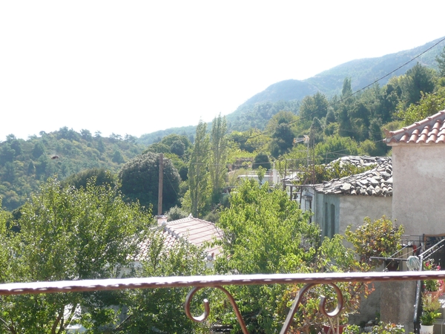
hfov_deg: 27.8
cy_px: 167
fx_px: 900
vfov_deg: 21.0
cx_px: 222
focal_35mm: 70
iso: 100
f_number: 4.4
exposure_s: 1/200
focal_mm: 9.5
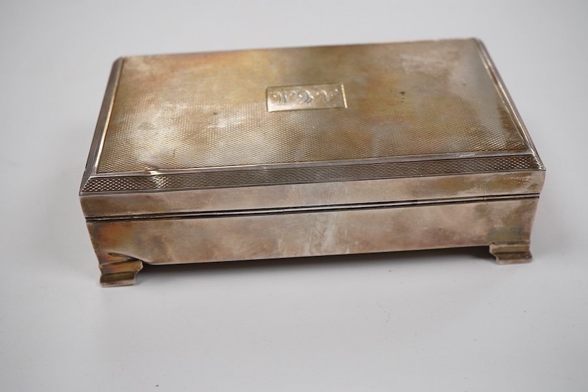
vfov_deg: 29.9
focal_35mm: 45
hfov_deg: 43.6
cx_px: 294
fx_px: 735
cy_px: 196
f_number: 8
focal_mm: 30
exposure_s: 1/125
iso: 500
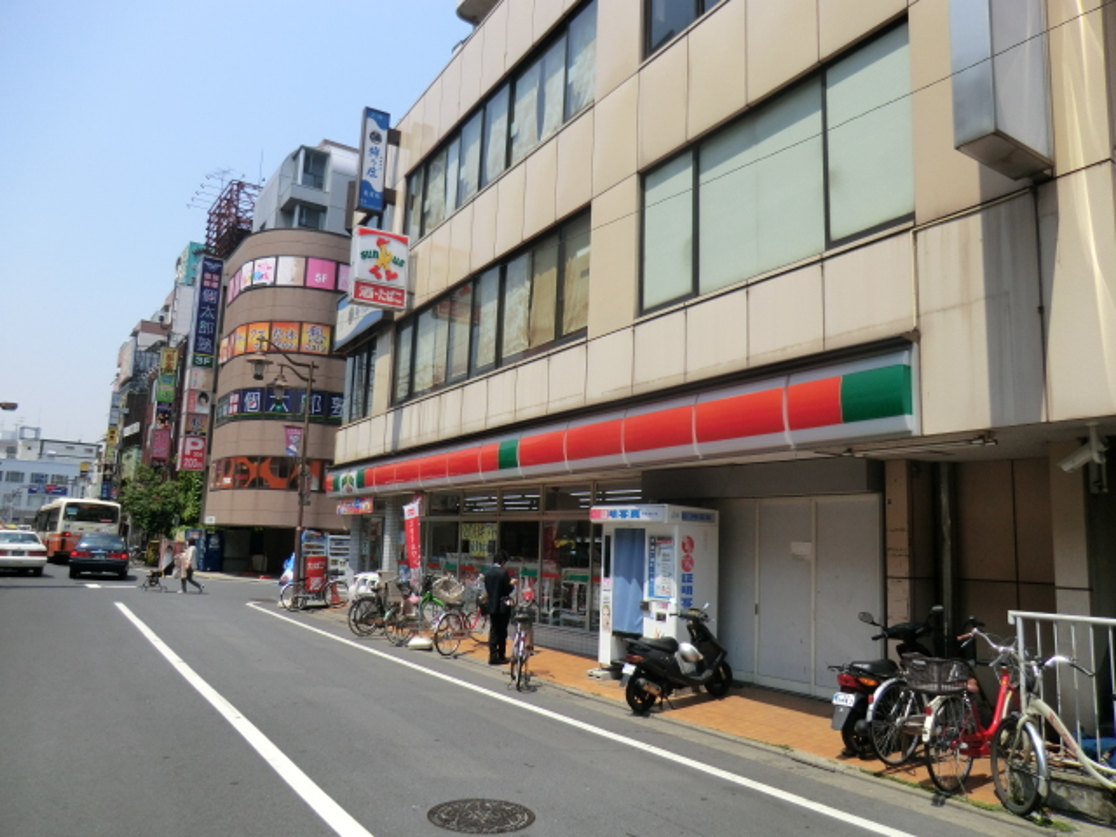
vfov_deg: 56.8
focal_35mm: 24
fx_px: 774
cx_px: 558
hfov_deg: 71.6
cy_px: 418
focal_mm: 4.3
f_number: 3.2
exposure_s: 1/1000
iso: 80
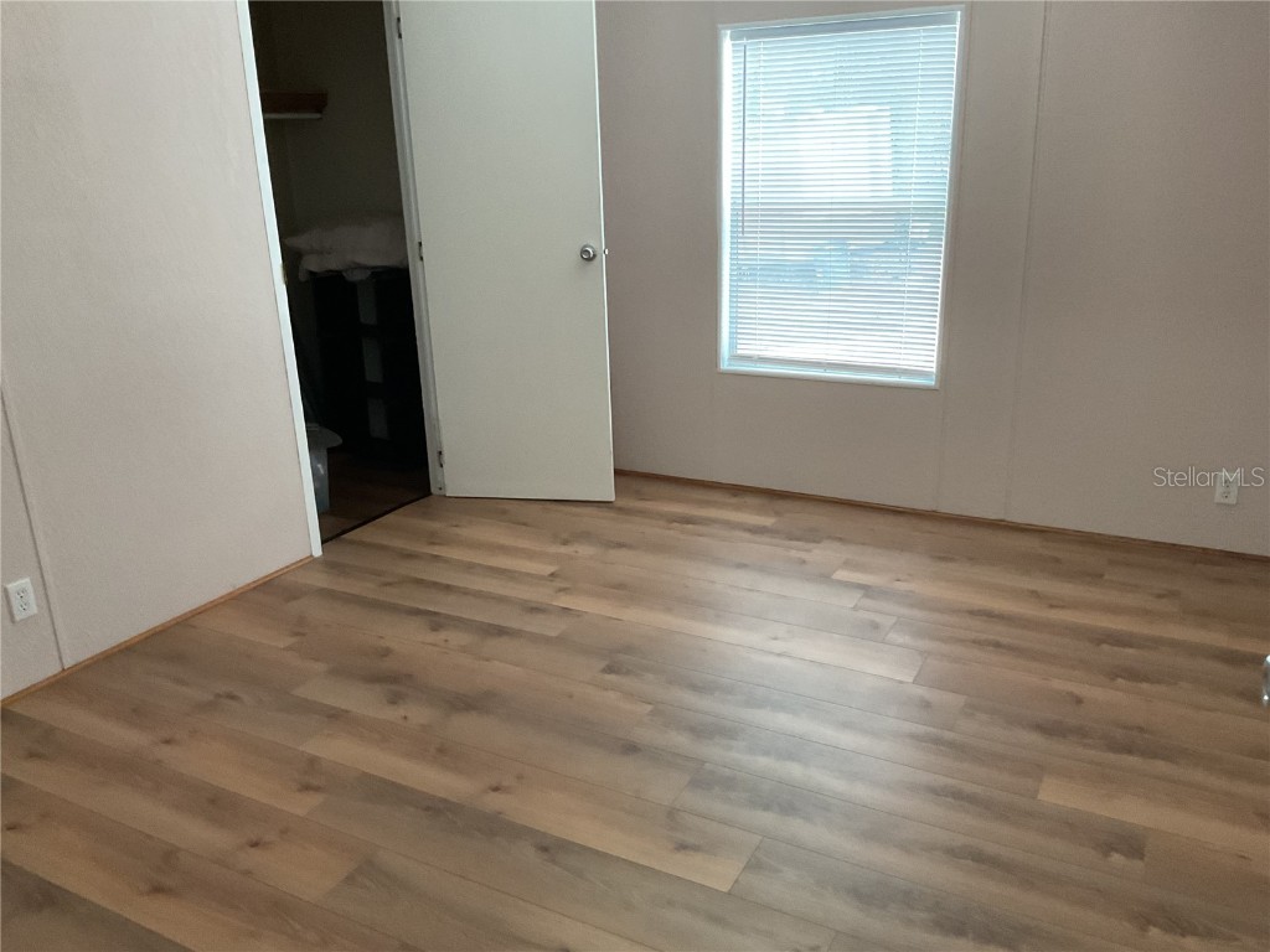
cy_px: 476
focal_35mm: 29
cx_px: 635
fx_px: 1064
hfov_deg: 61.7
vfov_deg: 48.2
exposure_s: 1/60
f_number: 1.8
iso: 250
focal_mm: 3
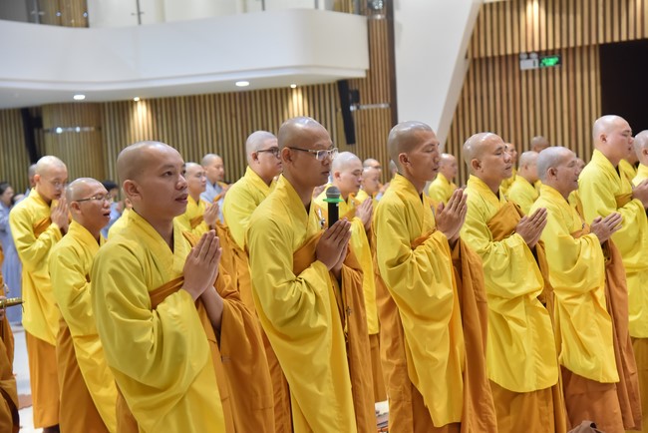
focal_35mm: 75
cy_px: 216
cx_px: 324
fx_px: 1351
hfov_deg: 27.0
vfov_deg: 18.2
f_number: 5
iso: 3200
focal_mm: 75
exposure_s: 1/125
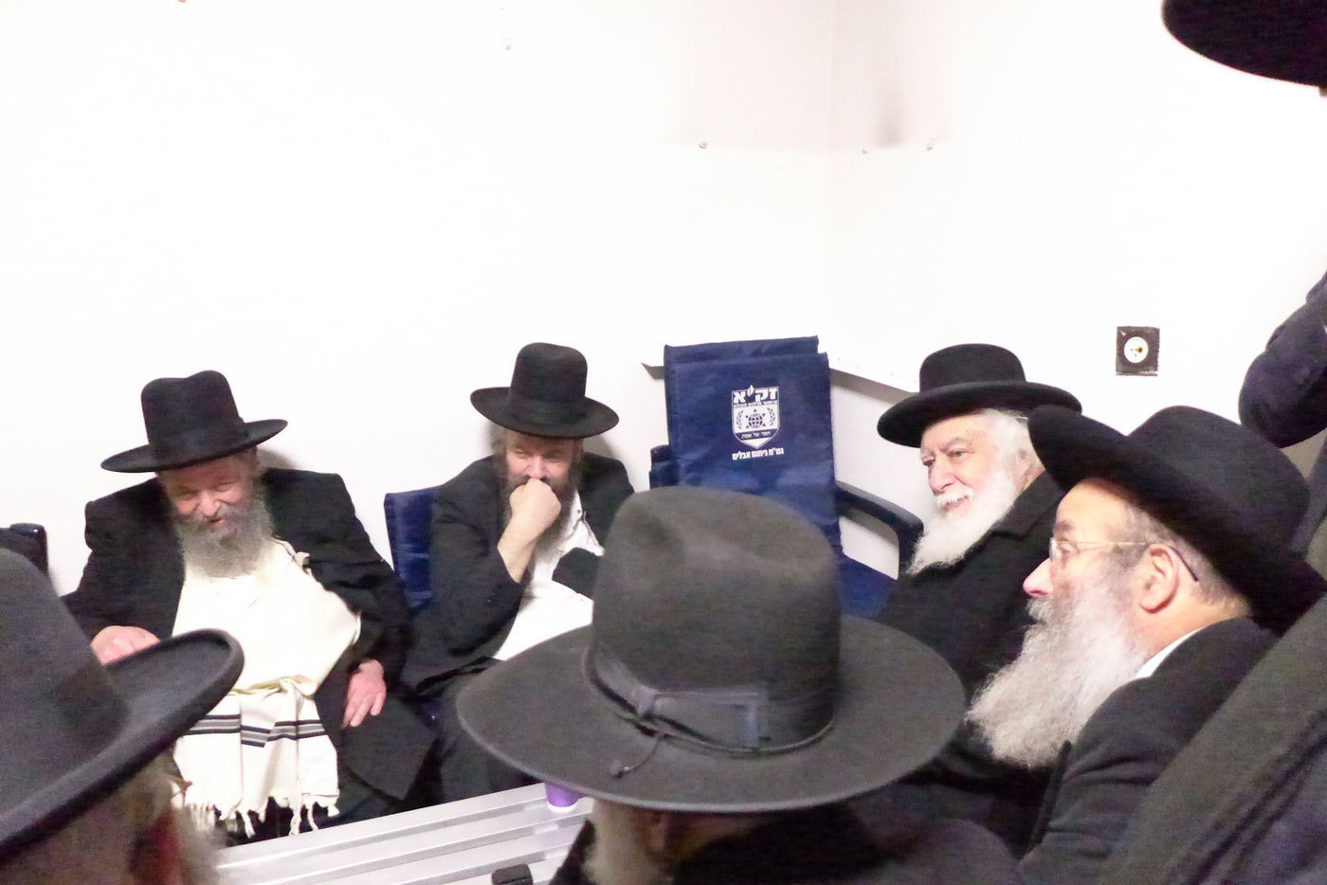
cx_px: 664
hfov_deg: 73.7
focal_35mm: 24
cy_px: 442
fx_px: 885
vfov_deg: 53.2
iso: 6400
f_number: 1.4
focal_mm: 4.7
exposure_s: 1/30
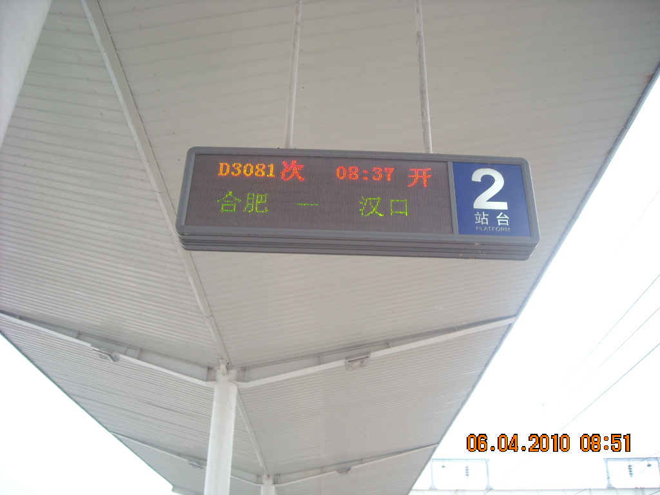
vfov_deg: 40.7
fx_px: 667
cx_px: 330
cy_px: 248
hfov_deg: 52.6
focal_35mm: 35
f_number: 2.8
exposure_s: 1/60
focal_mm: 5.7
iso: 109
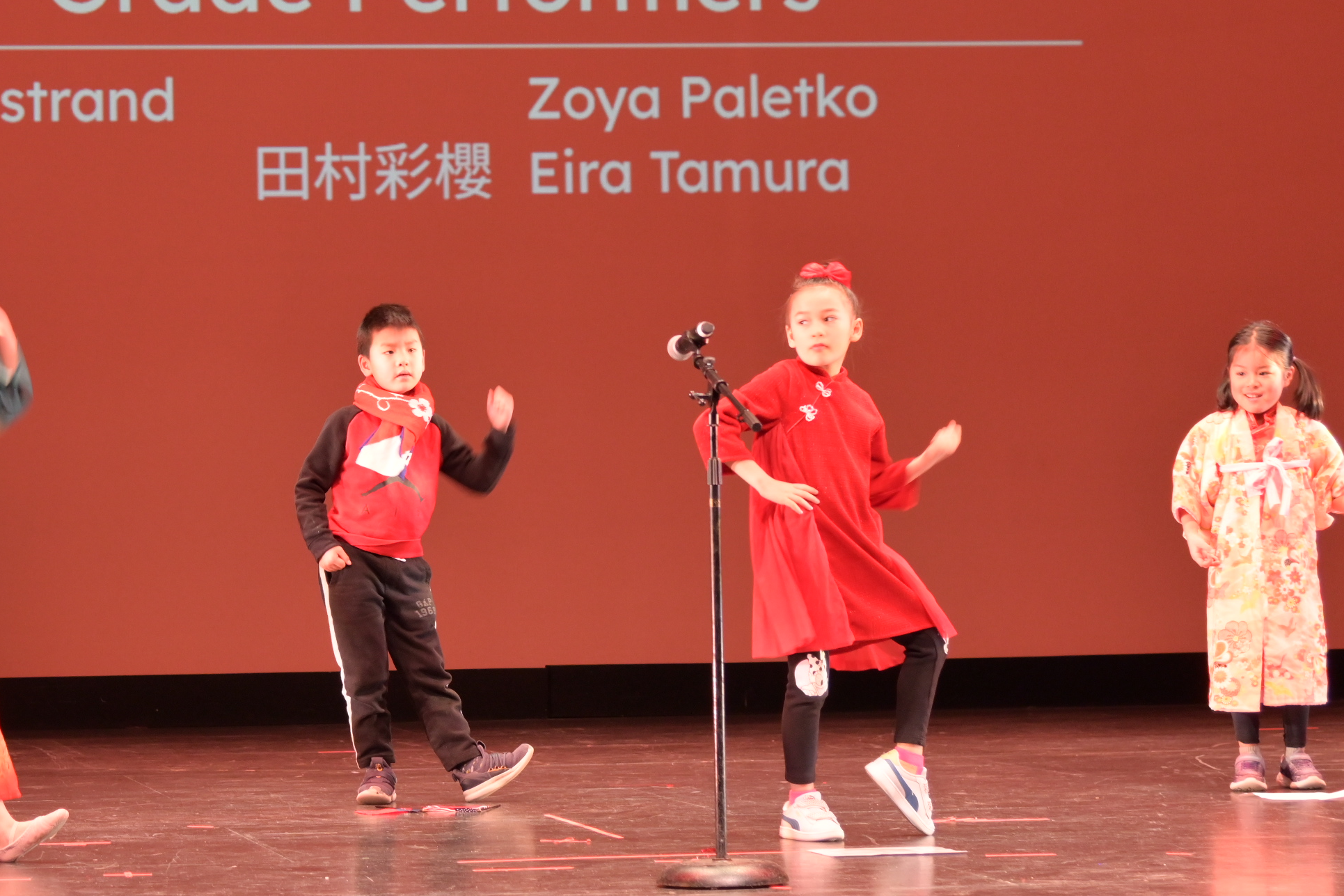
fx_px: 4629
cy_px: 124
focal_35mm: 124
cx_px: 292
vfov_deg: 11.0
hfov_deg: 16.4
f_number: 4
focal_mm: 58
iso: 720
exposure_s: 1/40
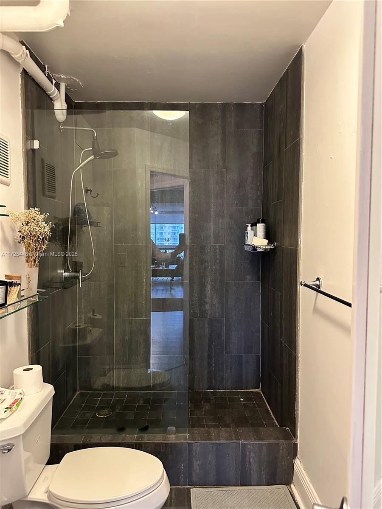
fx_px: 353
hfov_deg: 56.8
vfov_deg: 71.6
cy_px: 254
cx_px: 191
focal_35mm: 24
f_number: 1.78
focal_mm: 6.86
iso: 800
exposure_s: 1/40
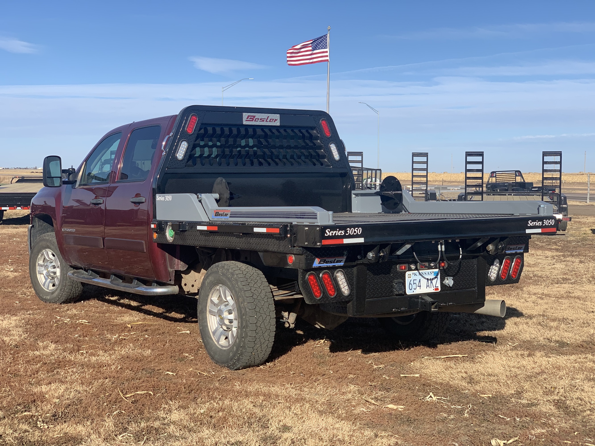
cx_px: 298
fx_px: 894
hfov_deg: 36.8
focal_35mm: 52
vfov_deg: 28.0
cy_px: 223
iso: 16
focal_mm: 6
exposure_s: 1/1261
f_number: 2.4
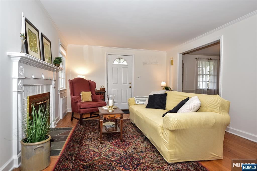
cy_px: 86
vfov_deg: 61.9
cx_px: 128
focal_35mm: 20
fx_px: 143
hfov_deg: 84.0
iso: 125
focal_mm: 20
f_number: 2.8
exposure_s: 1/60
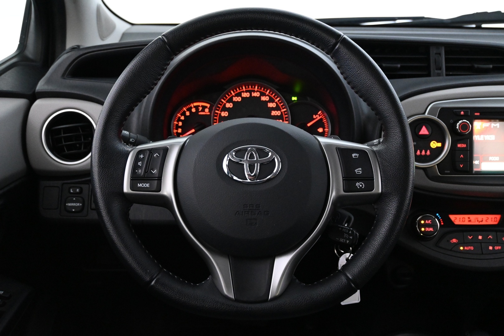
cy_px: 168
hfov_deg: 52.2
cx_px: 252
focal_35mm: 37
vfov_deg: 36.2
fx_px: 514
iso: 5000
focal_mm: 24.5
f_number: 4.2
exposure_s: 1/40
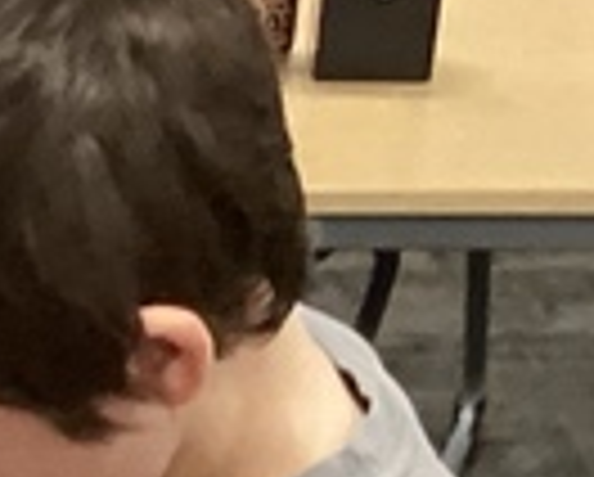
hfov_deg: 7.6
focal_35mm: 234
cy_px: 1017
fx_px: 4120
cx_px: -882
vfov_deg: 6.4
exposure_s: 1/60
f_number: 2.4
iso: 320
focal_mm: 3.3
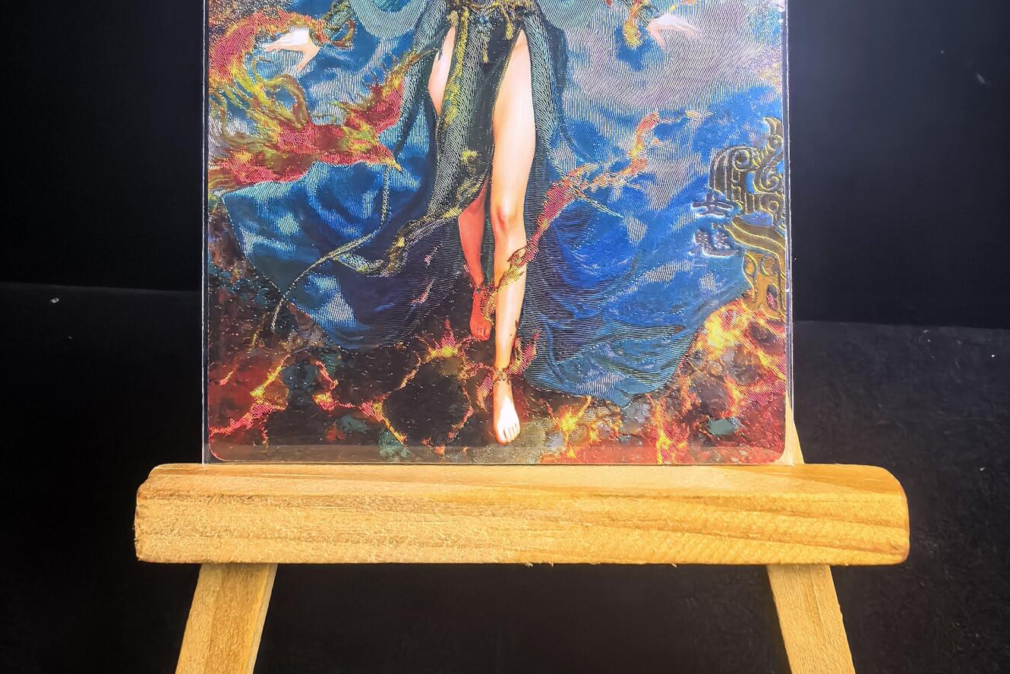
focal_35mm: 38
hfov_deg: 50.7
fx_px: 1066
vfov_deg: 33.8
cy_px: 113
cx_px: 507
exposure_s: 1/60
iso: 160
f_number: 2.2
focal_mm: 1.95
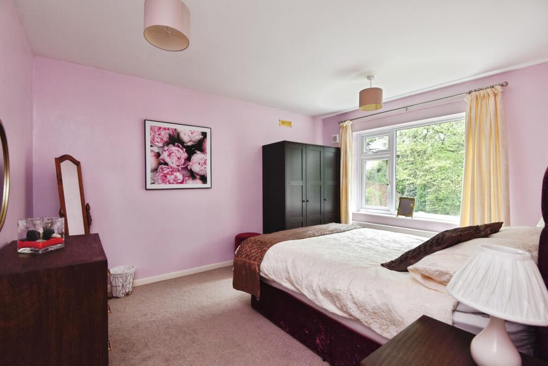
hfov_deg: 96.7
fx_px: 244
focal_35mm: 16
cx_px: 274
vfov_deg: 73.8
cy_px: 183
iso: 400
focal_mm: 16
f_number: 7.1
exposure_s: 1/20
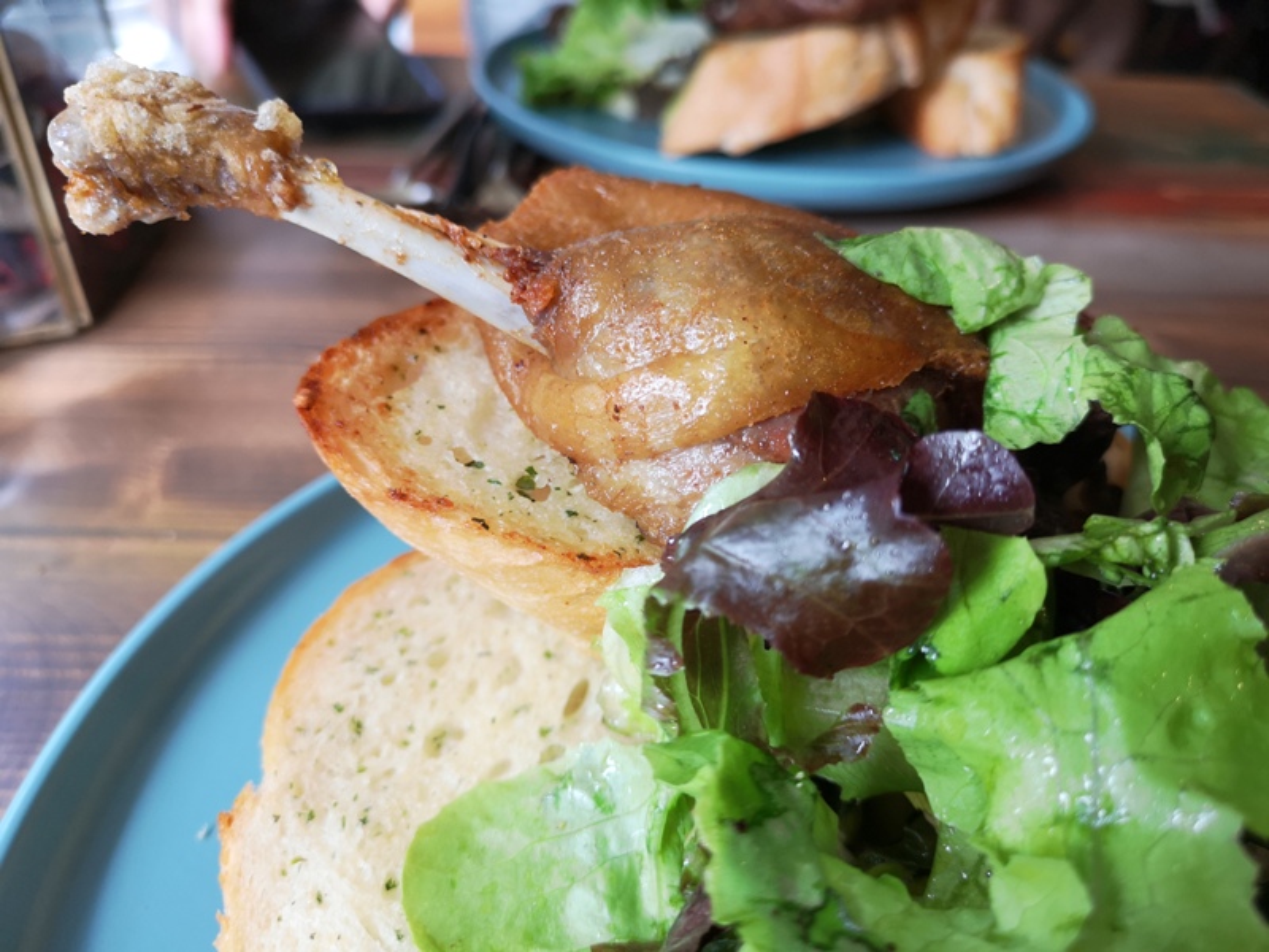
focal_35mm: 27
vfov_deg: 51.4
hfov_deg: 65.3
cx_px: 634
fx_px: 990
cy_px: 476
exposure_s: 1/60
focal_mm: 3.95
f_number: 1.8
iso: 100
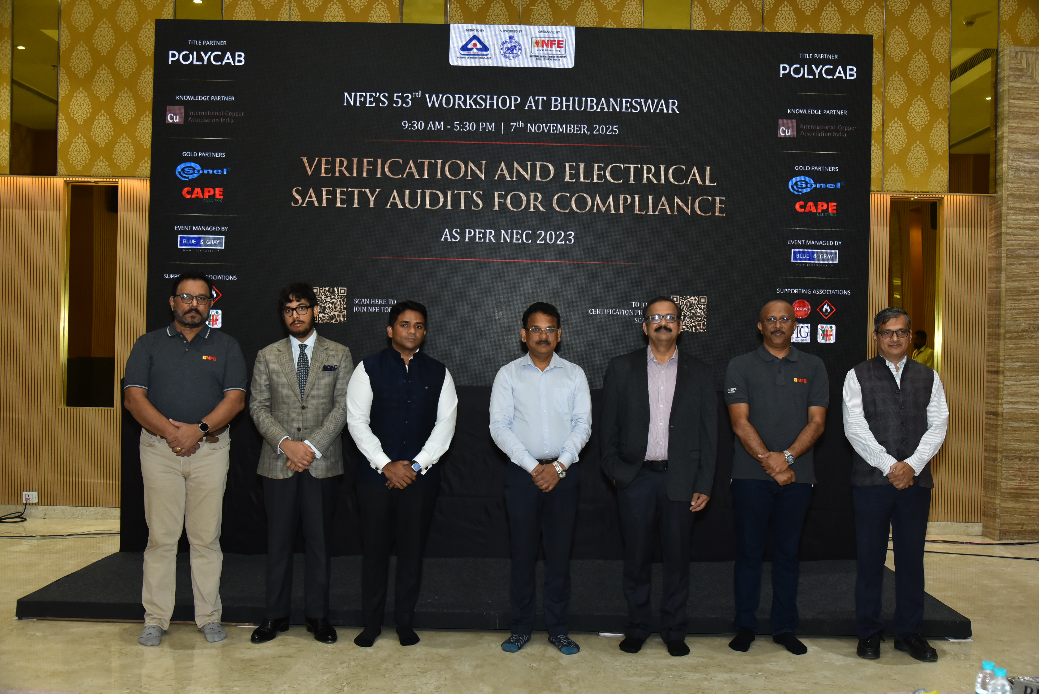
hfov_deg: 54.4
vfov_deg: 37.9
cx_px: 520
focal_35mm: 35
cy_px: 347
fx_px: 1010
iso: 1000
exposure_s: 1/125
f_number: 5
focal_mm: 35
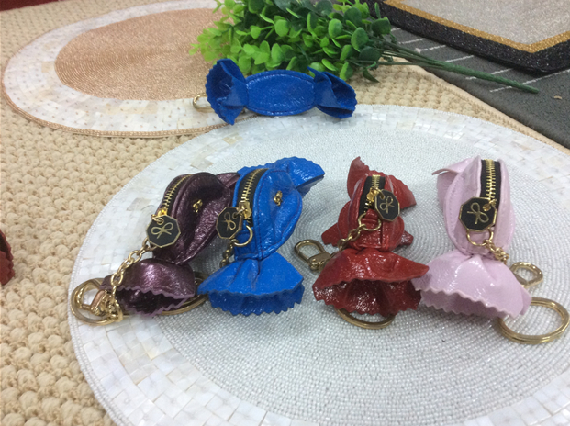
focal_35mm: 33
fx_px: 543
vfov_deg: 42.8
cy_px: 218
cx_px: 293
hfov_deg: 55.4
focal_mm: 3.3
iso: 100
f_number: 2.4
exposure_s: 1/25
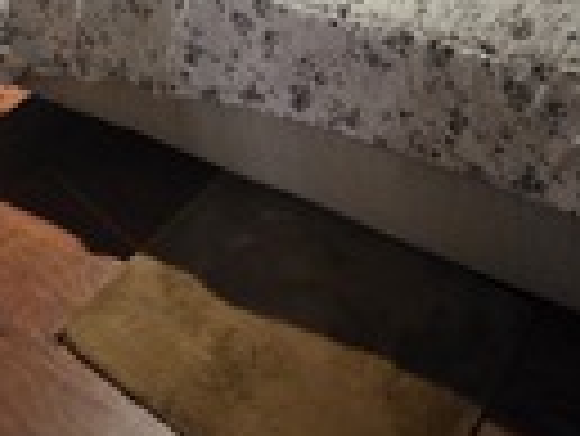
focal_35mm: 46
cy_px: -263
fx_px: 771
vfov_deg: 23.4
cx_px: 443
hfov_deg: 39.9
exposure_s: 1/50
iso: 800
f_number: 1.9
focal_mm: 2.2
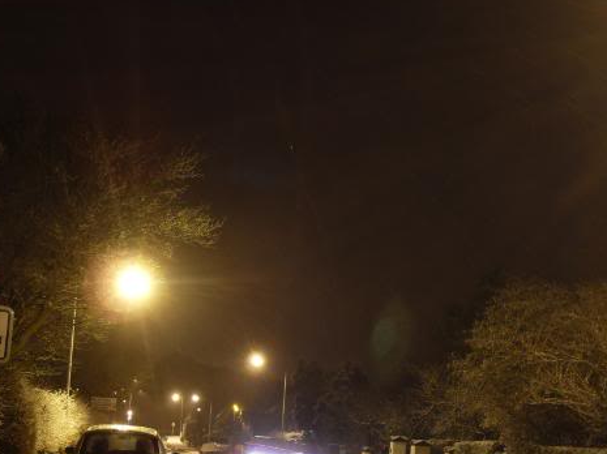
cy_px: 299
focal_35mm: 62
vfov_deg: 23.5
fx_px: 1086
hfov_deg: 31.2
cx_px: 275
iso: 80
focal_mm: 9.6
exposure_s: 1
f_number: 3.6
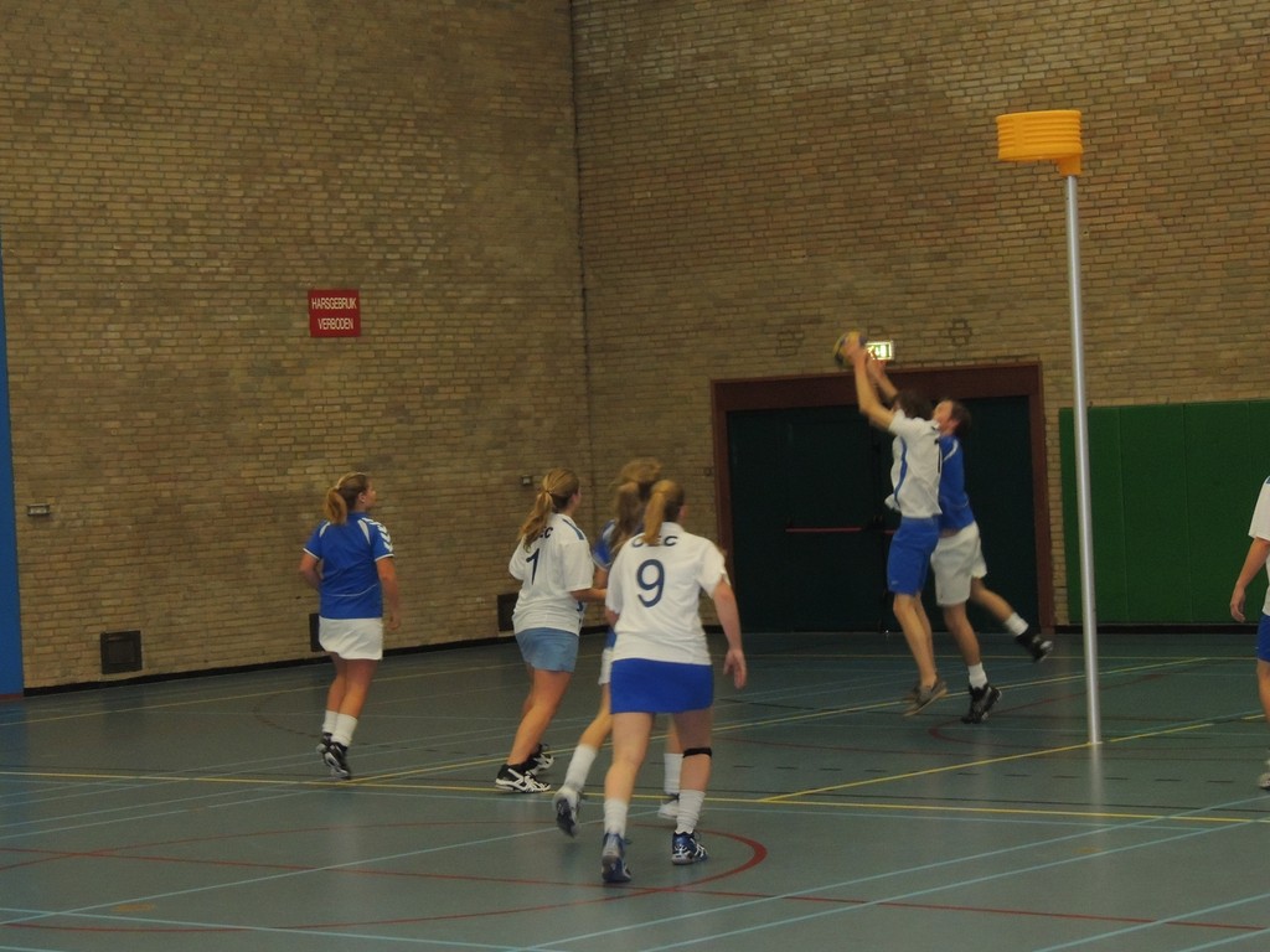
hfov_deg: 19.6
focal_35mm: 100
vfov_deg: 14.8
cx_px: 635
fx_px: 3669
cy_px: 476
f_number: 4.1
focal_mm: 17.8
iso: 800
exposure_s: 1/60
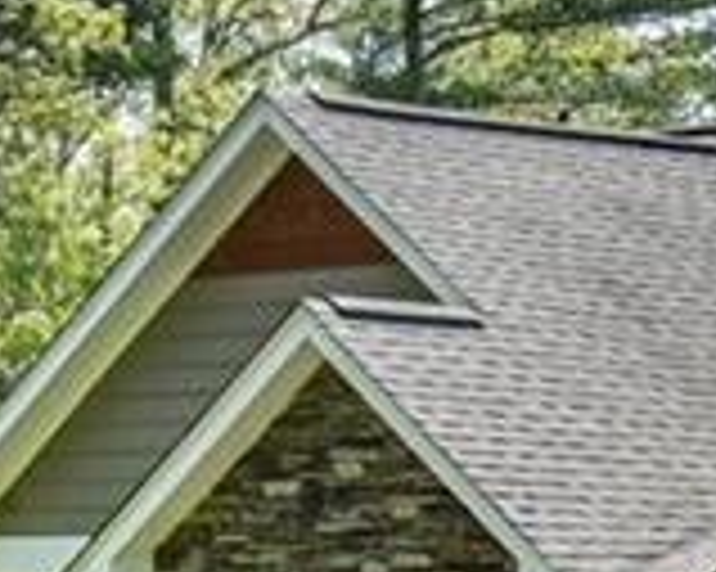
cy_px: 651
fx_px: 3833
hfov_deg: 9.7
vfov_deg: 8.5
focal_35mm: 181
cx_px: 1549
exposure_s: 1/640
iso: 1600
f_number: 13
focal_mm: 30
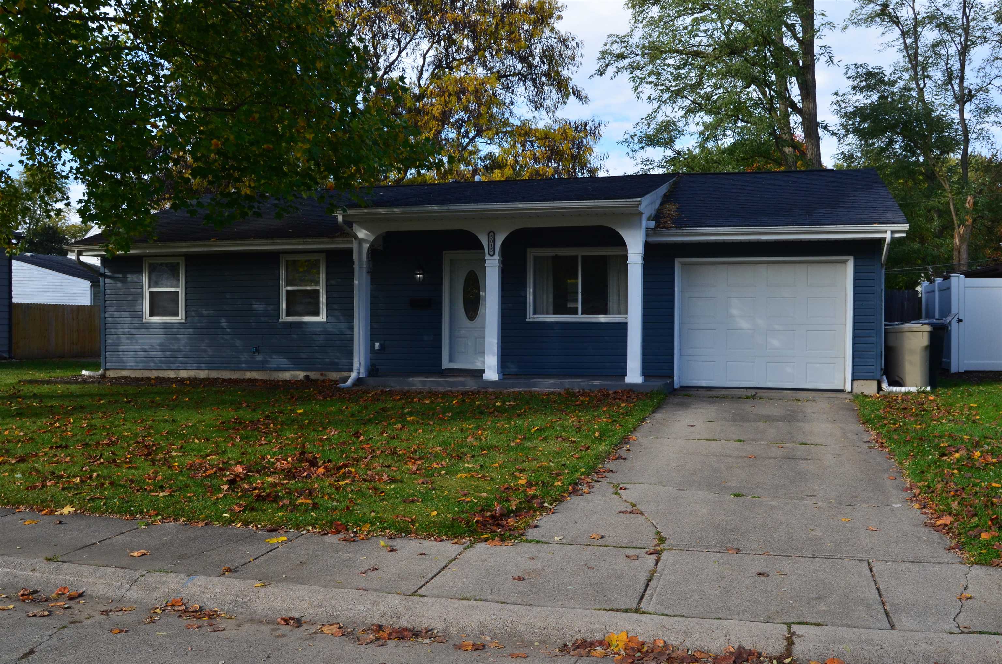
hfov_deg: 57.3
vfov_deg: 39.8
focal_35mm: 33
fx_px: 917
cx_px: 501
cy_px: 332
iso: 400
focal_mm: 22
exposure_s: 1/250
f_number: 10
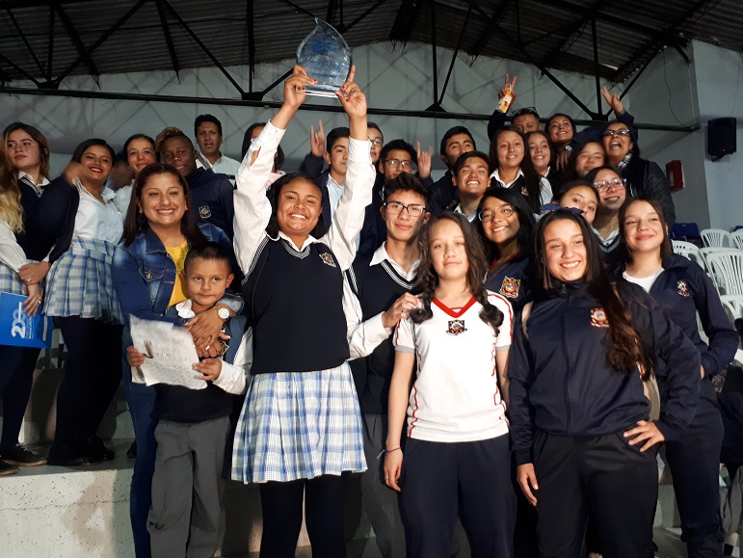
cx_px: 381
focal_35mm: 28
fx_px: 601
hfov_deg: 63.4
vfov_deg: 49.8
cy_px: 276
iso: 200
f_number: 1.9
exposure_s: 1/15
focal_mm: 3.6
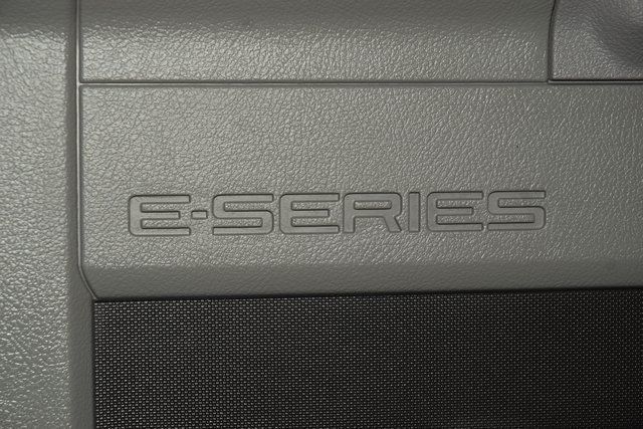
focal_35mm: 105
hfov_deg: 19.5
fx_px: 1876
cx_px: 322
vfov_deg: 13.0
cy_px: 214
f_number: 8
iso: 100
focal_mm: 70
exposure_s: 1/125
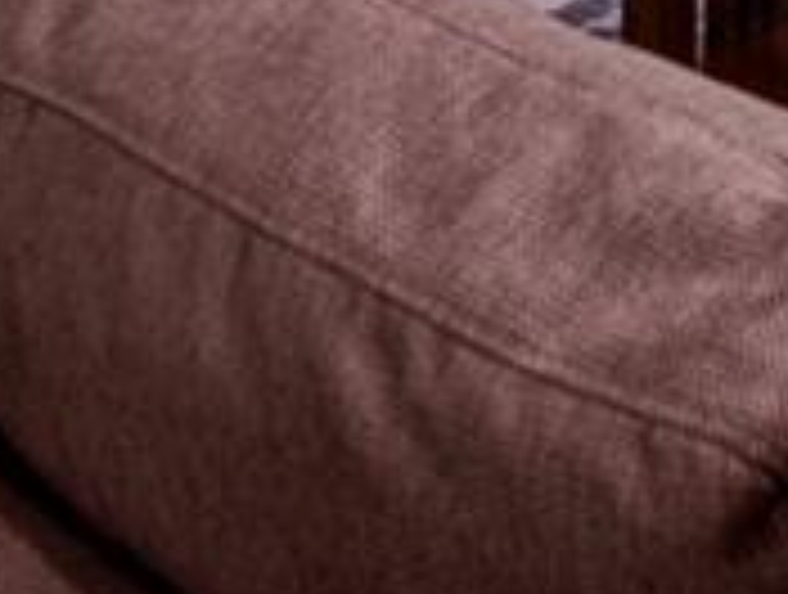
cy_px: -866
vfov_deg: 11.8
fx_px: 2304
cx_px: 797
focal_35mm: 101
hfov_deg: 18.9
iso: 400
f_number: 7.1
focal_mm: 18
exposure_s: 1/13
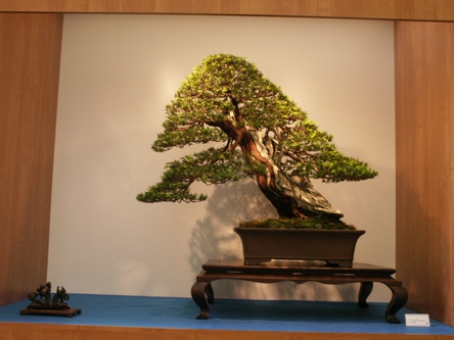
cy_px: 170
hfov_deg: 44.8
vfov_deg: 34.3
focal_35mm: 42
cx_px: 227
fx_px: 551
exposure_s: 1/20
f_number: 2.8
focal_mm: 6.96
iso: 160
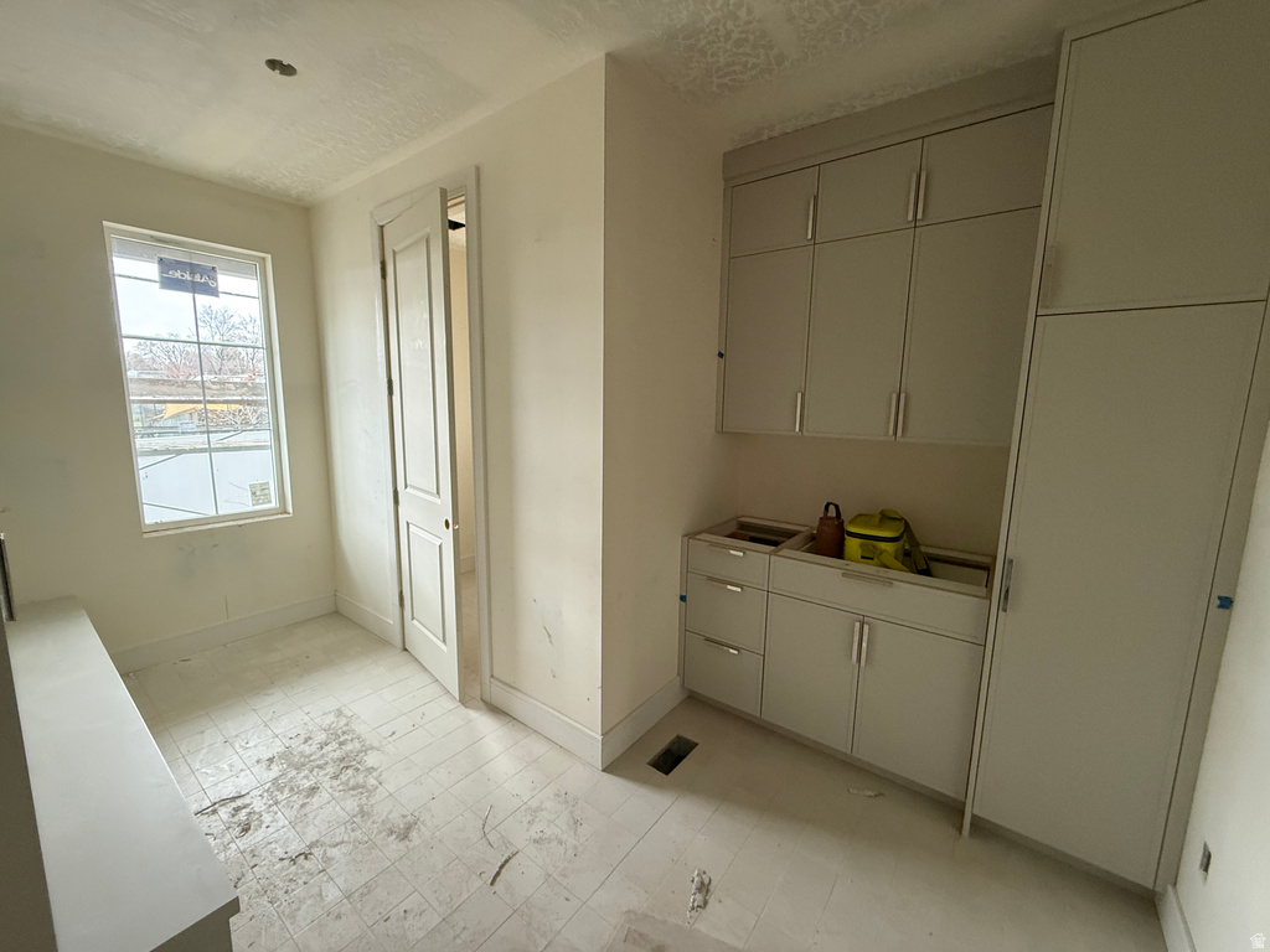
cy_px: 476
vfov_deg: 85.7
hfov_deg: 102.1
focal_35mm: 14
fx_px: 514
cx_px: 635
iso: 400
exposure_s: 1/68
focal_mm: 2.22
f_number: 2.2
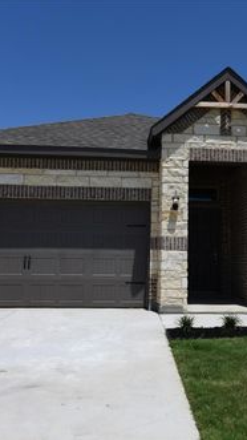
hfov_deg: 31.0
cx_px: 159
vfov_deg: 52.8
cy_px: 220
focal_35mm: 38
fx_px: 443
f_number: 7.1
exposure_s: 1/800
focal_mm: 24
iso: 100
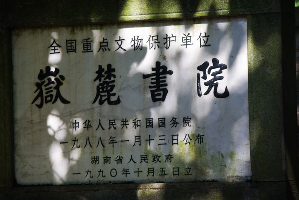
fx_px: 1554
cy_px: 100
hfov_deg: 11.0
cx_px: 150
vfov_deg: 7.4
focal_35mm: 187
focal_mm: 125
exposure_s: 1/60
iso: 100
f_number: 6.7
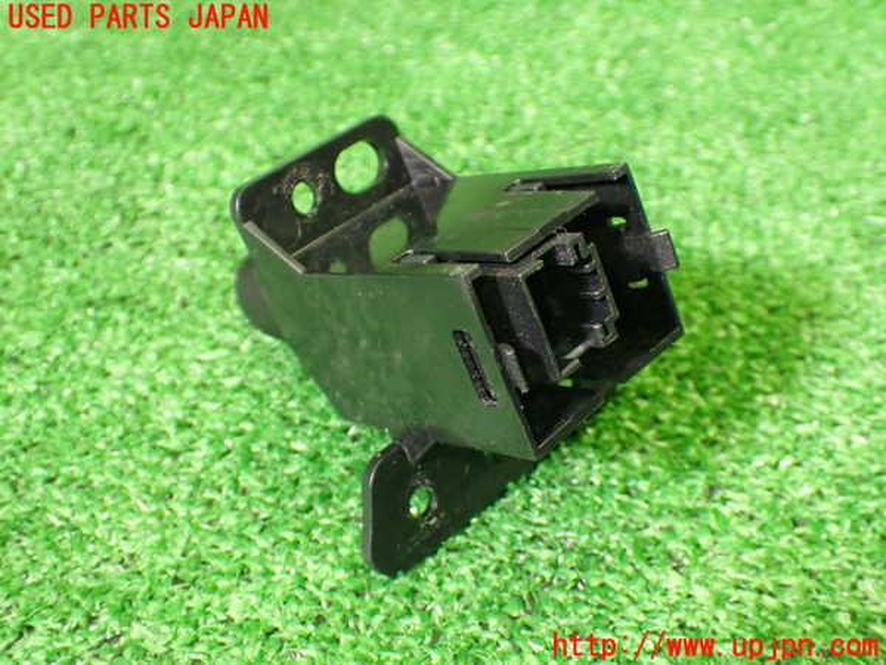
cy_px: 332
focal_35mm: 41
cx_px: 443
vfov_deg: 35.1
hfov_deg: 45.8
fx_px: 1049
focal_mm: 7.31
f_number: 2.8
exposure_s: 1/100
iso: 800
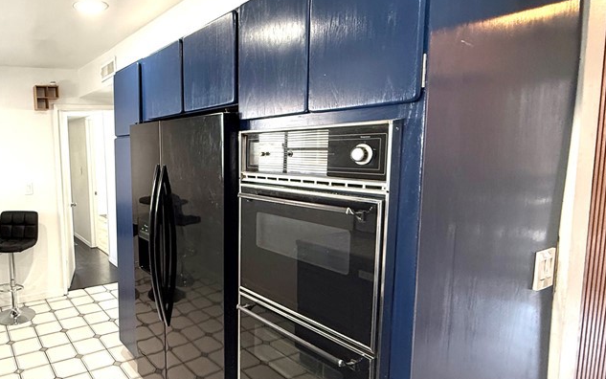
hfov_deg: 68.5
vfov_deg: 51.1
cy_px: 194
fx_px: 396
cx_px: 132
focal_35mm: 24
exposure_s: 1/60
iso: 200
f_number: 2.2
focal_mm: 2.22
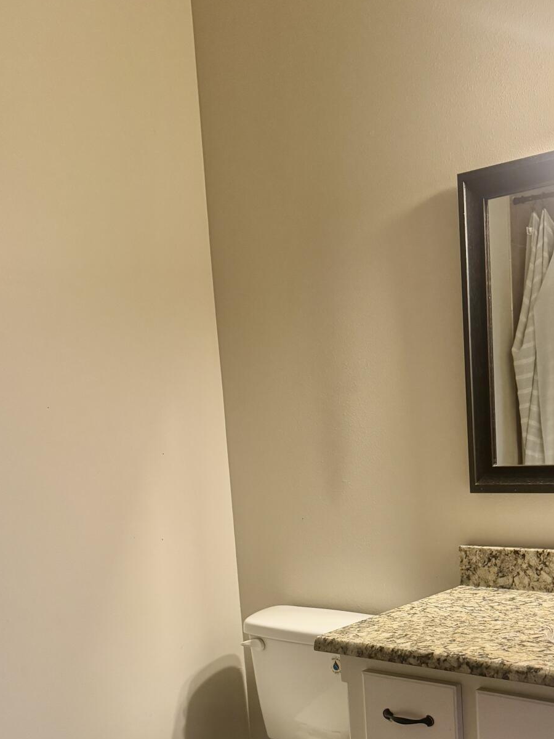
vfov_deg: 44.9
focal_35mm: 40
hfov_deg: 35.5
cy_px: 569
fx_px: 854
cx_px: 380
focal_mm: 6.76
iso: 500
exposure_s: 1/60
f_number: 1.78
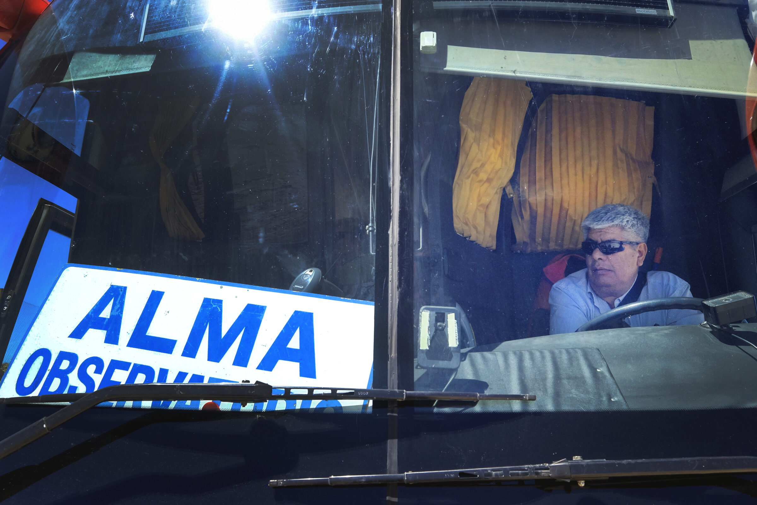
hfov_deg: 61.9
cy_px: 252
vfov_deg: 43.6
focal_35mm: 30
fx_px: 631
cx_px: 378
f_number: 7.1
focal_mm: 20
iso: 400
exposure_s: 1/350
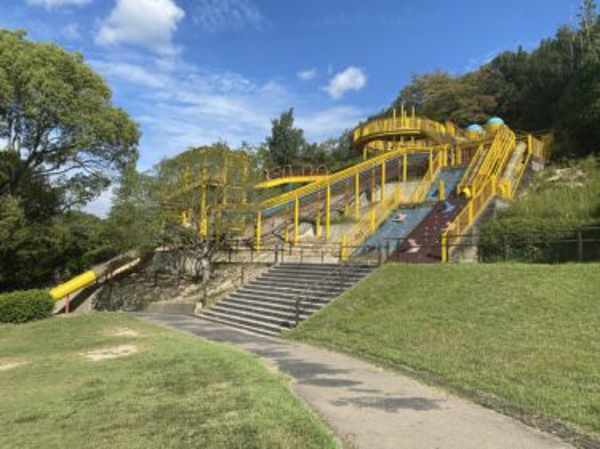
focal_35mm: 26
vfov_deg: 53.0
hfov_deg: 67.3
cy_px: 224
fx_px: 451
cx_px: 300
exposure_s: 1/2513
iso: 32
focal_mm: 4.25
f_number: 1.8
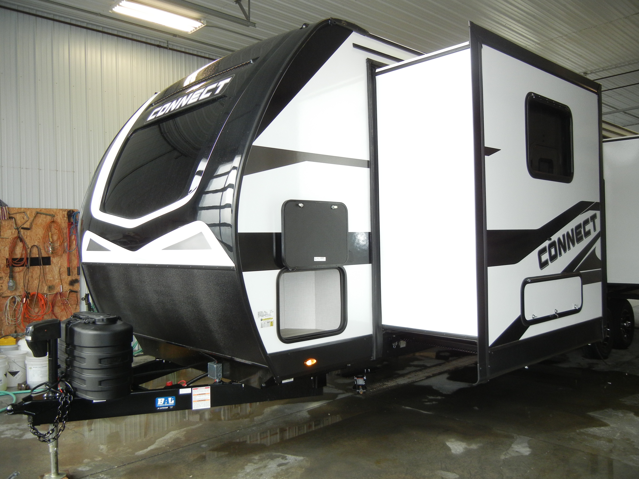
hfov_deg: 60.0
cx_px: 320
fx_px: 554
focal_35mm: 30
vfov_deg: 46.8
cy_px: 240
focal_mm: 5.4
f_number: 3.5
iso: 230
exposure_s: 1/77.8
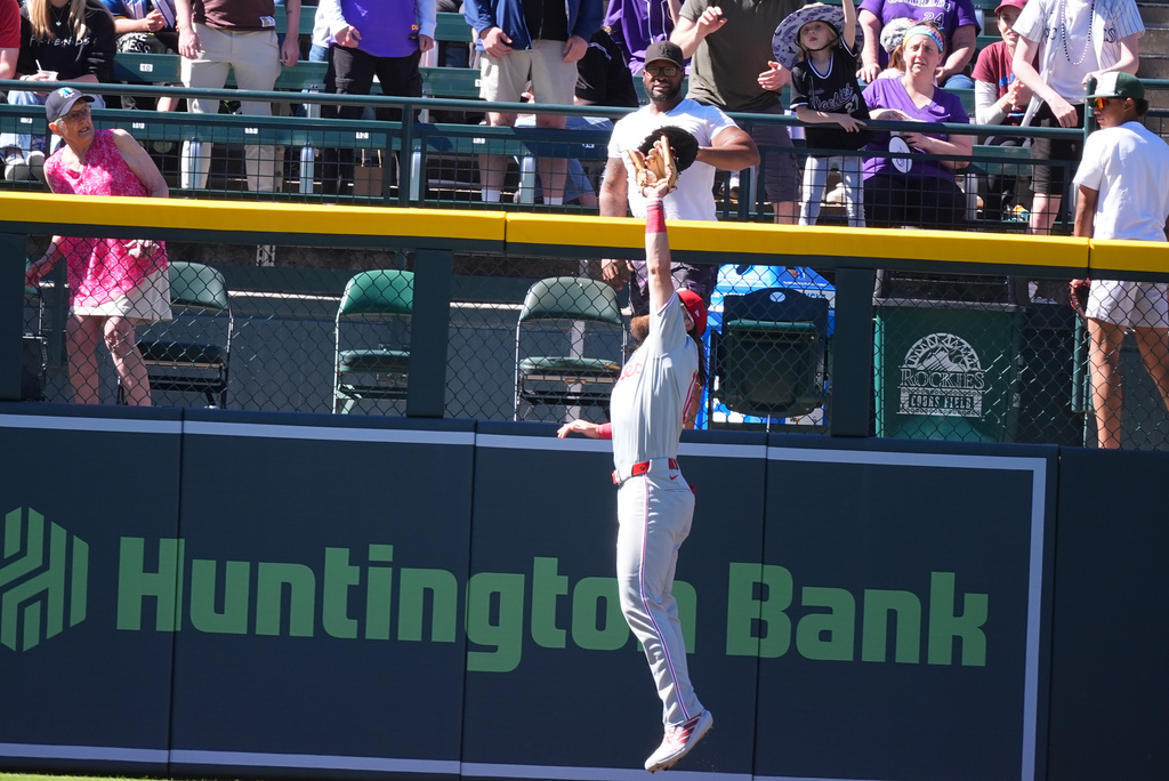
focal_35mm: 900
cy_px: 390
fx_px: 29240
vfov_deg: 1.5
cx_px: 584
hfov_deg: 2.3
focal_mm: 600
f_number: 4
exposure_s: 1/1250
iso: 400
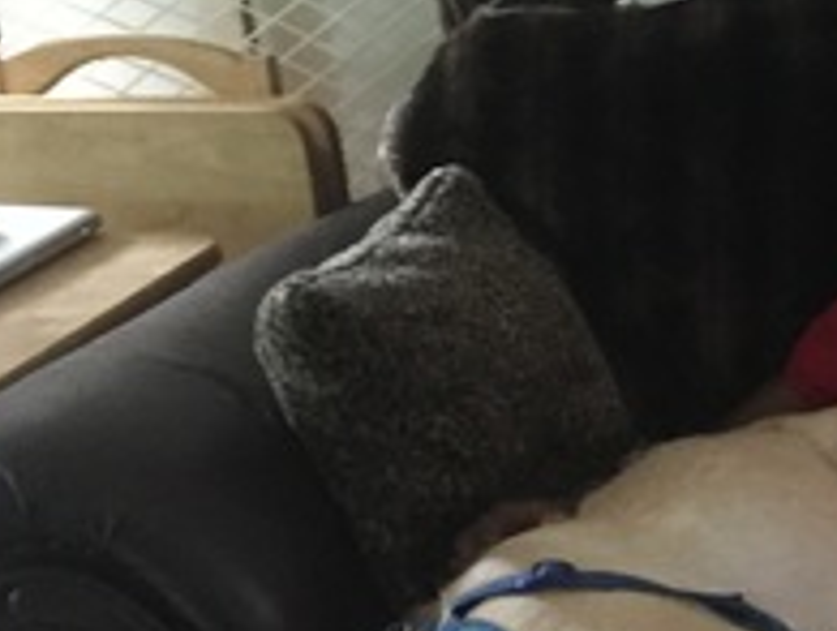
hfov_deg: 19.0
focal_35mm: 95
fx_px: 2301
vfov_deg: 15.1
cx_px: 1107
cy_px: 725
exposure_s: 1/15
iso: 500
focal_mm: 4.15
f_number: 2.2
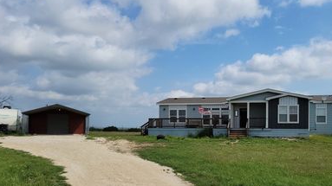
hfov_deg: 53.8
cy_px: 124
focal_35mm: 37
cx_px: 193
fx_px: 326
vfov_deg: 31.7
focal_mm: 5.4
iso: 40
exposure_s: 1/4926
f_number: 1.8
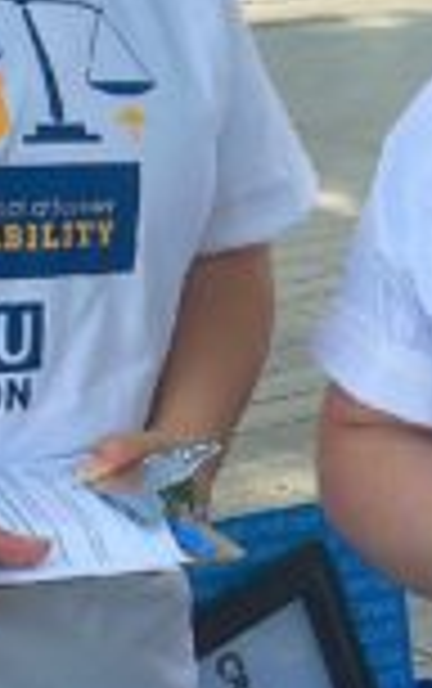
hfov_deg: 11.8
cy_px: 182
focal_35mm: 107
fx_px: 2010
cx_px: 612
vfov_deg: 19.3
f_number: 2.2
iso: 25
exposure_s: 1/810
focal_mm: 4.15
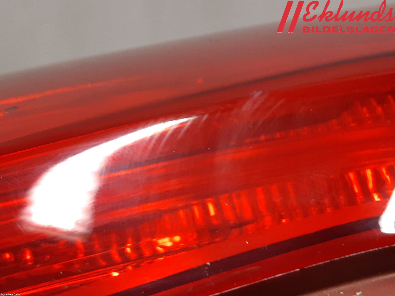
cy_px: 148
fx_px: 297
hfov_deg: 67.3
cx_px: 198
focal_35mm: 26
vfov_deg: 53.1
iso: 125
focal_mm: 3.93
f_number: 1.7
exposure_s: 1/50
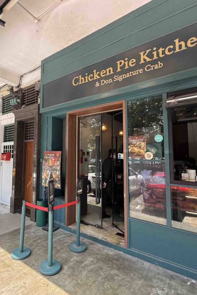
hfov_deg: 61.0
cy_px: 145
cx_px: 73
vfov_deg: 84.0
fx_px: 164
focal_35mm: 20
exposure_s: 1/145
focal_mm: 2.22
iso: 64
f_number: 2.2
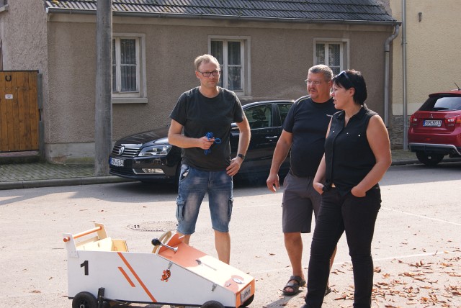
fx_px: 769
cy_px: 154
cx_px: 230
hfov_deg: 33.4
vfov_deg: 22.7
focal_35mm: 60
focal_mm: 40
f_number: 7.1
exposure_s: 1/80
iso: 100
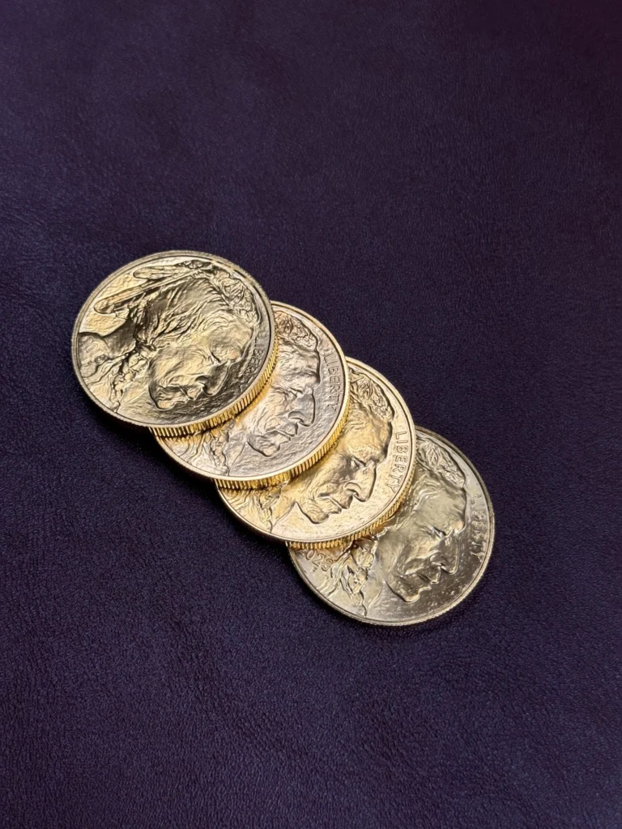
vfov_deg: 39.7
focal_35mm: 48
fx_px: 1150
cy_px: 414
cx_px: 311
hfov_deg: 30.3
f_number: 1.78
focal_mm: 6.76
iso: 64
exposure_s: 1/250
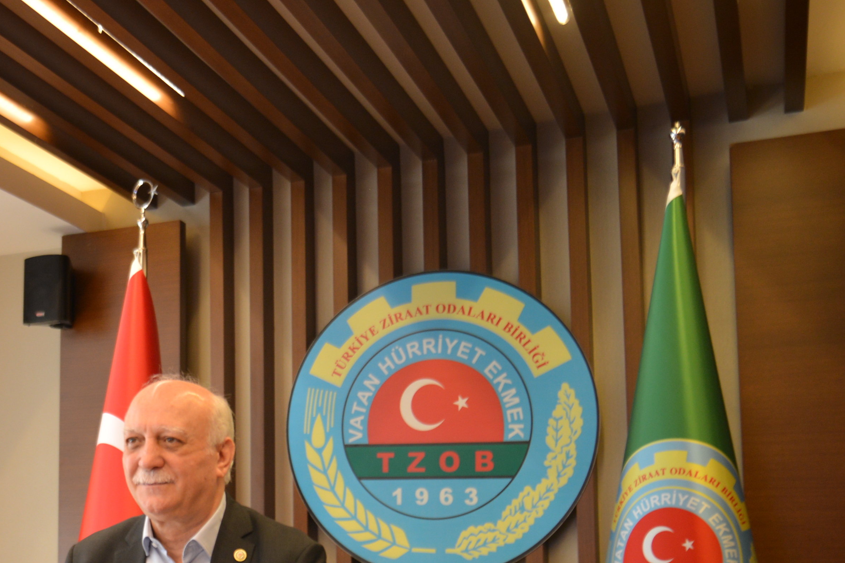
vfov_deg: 24.3
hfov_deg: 34.7
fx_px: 1291
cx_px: 123
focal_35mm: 55
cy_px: 446
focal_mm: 29
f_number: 3.8
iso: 800
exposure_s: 1/50
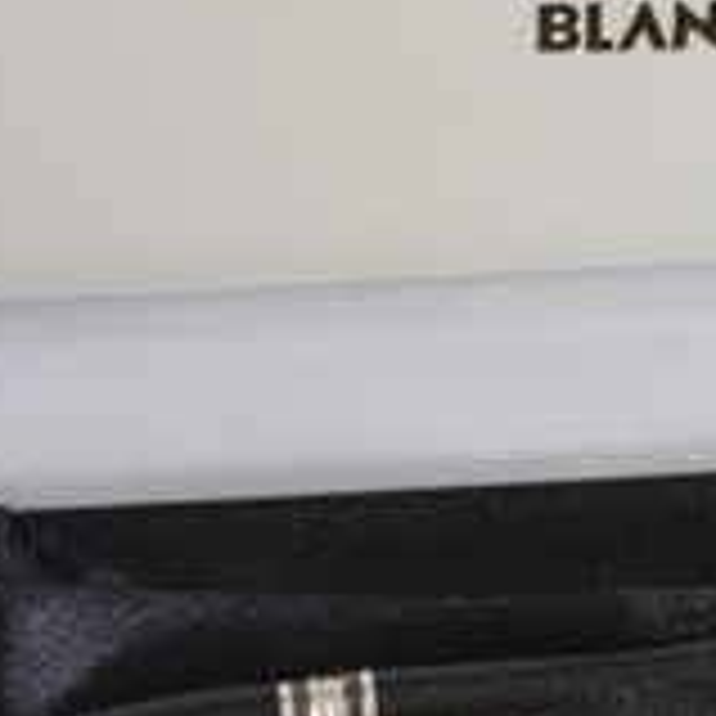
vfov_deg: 6.6
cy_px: 414
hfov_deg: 6.6
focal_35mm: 265
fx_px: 6192
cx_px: 887
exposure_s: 1/60
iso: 640
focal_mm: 55
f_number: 5.6
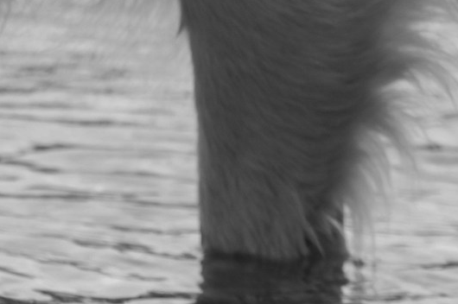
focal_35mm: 1766
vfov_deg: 0.8
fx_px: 22440
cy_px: -115
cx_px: -492
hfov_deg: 1.2
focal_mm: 260
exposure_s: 1/125
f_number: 11
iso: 200
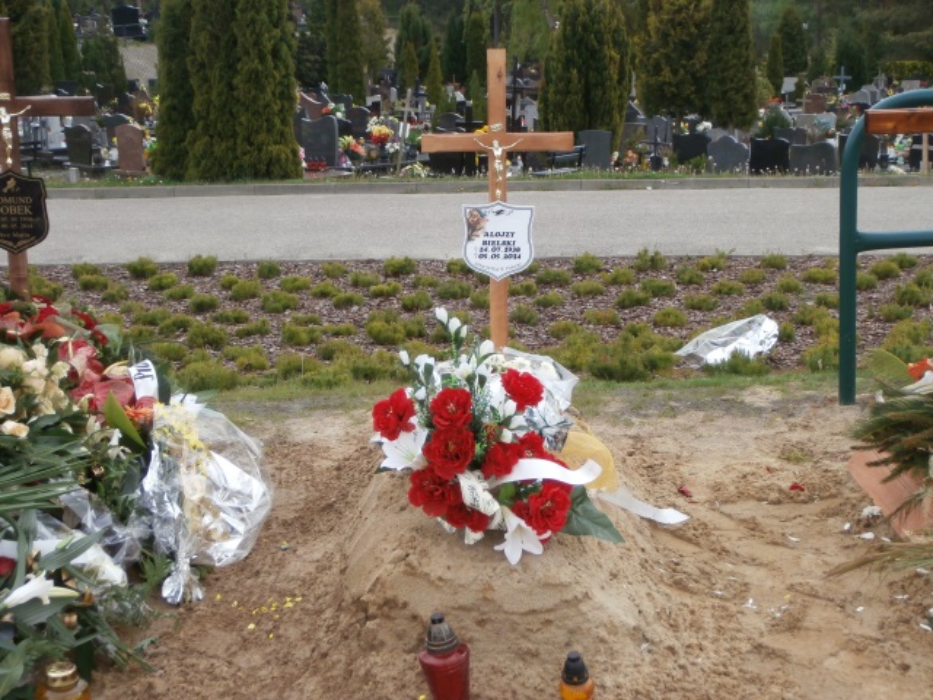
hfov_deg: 33.8
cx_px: 466
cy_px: 350
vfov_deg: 25.7
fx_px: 1536
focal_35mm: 57
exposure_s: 1/160
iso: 100
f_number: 4.5
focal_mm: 10.11
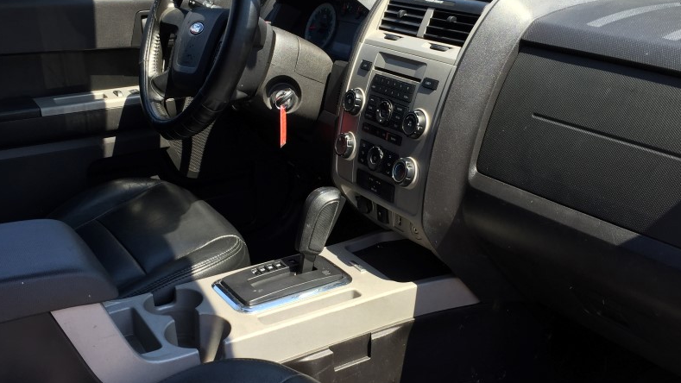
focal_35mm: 41
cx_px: 326
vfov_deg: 29.0
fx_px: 740
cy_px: 199
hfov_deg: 49.4
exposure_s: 1/289
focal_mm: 4.15
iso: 32
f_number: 2.2
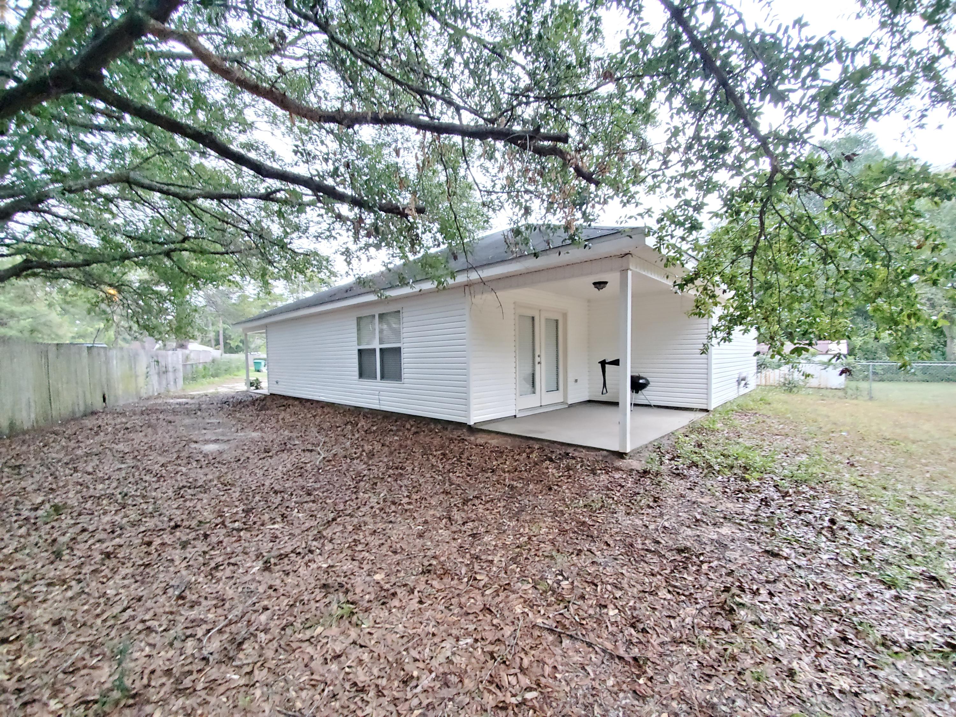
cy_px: 358
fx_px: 359
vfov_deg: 89.9
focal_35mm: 13
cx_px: 478
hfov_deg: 106.2
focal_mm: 1.8
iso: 1600
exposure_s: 1/9
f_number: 2.2
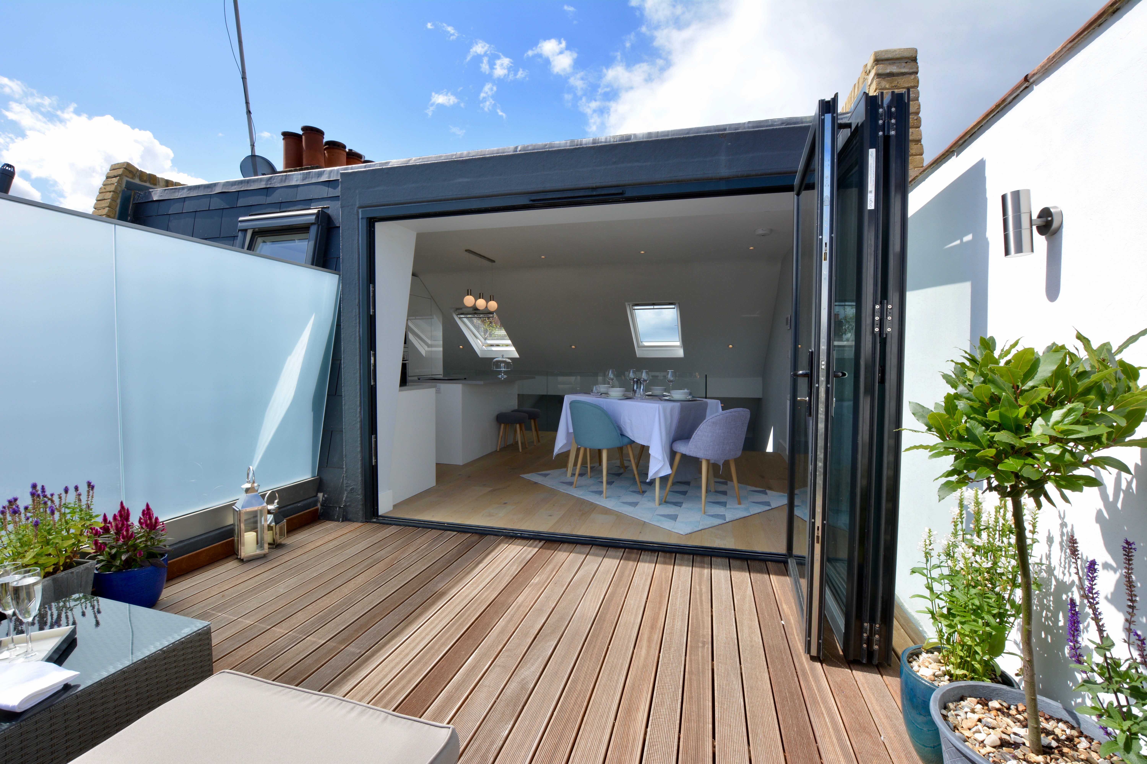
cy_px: 382
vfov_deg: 77.3
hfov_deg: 100.4
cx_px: 574
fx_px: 478
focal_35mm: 15
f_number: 11
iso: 100
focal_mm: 10
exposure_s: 1/60
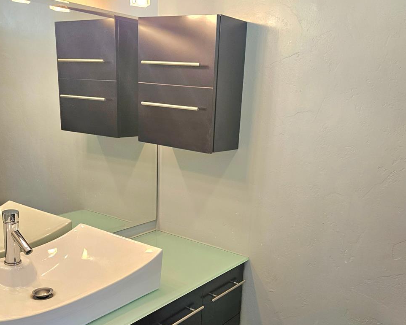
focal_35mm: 35
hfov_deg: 51.4
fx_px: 421
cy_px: 225
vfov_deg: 41.5
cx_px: 223
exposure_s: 1/120
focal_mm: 5.4
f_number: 1.8
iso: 160
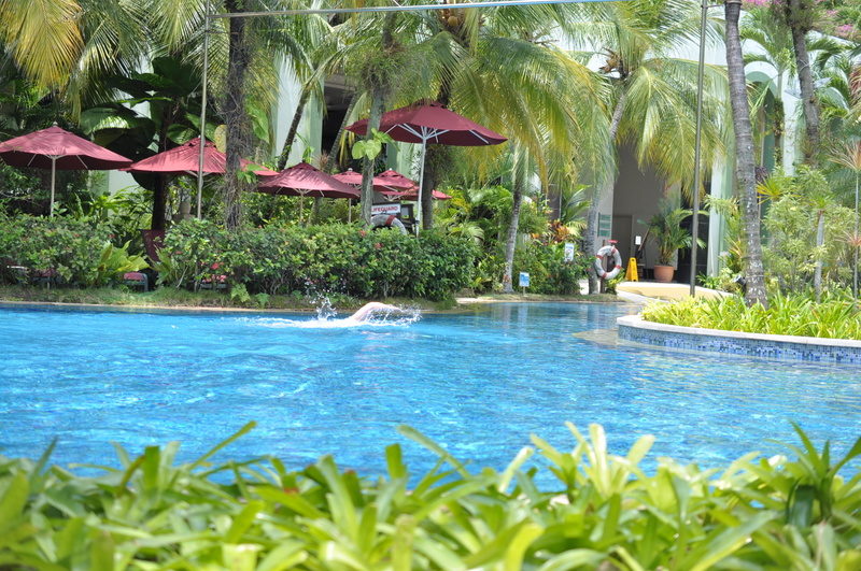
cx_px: 430
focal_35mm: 60
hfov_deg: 33.4
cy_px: 286
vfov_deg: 22.6
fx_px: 1433
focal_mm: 40
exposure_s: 1/1250
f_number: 3.5
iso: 250
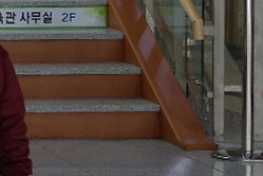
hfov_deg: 8.9
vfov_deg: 6.6
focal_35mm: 208
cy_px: -20
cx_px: -393
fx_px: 1519
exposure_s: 1/40
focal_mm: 20
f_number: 3.5
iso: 400
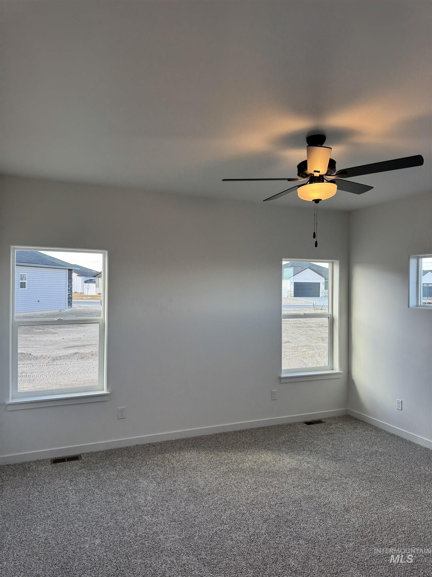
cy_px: 288
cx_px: 216
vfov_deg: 71.6
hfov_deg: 56.8
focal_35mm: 24
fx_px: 399
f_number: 1.78
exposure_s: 1/178
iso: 64
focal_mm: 6.76
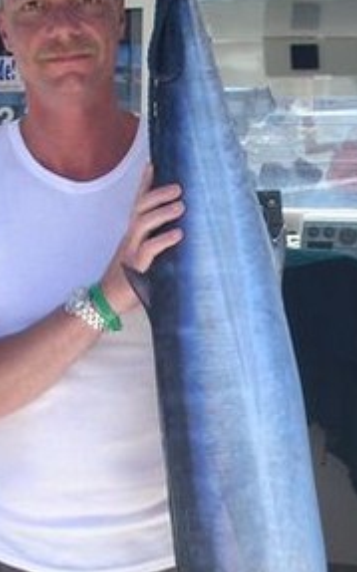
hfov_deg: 14.9
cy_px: 373
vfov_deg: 24.0
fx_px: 1341
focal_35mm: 86
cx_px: 357
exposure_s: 1/324
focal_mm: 6.2
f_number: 2.8
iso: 64
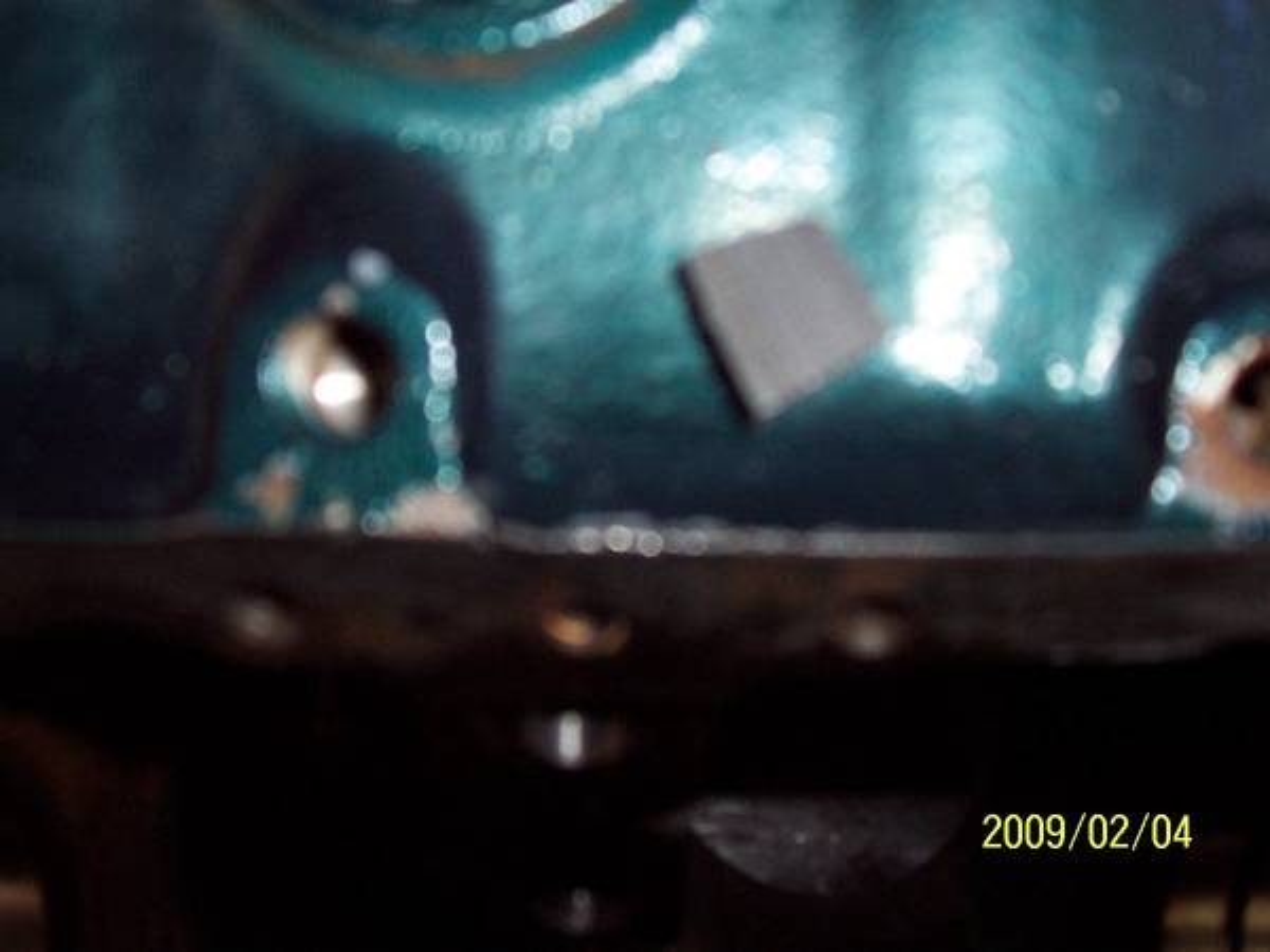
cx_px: 635
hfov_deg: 50.1
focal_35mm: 37
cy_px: 476
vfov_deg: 38.7
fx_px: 1357
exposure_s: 1/60
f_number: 2.8
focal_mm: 5.6
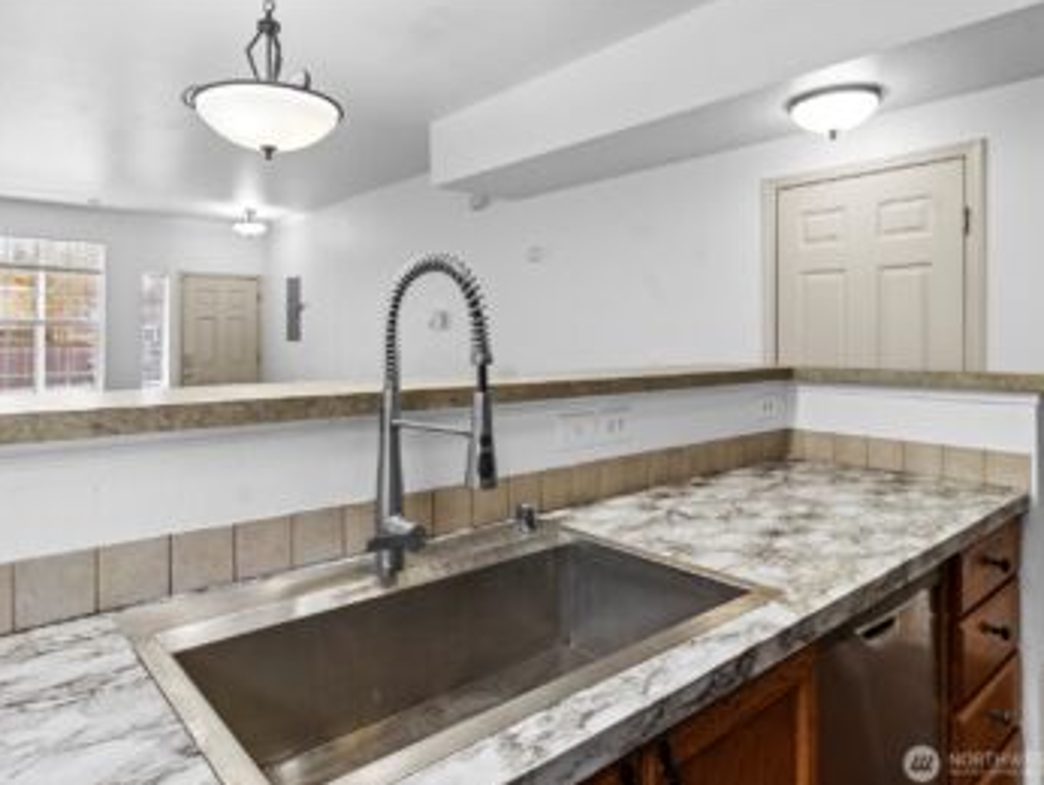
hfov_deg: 81.5
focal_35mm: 20
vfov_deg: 66.0
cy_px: 388
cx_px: 474
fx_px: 604
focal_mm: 12
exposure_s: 1/10
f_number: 9
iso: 400
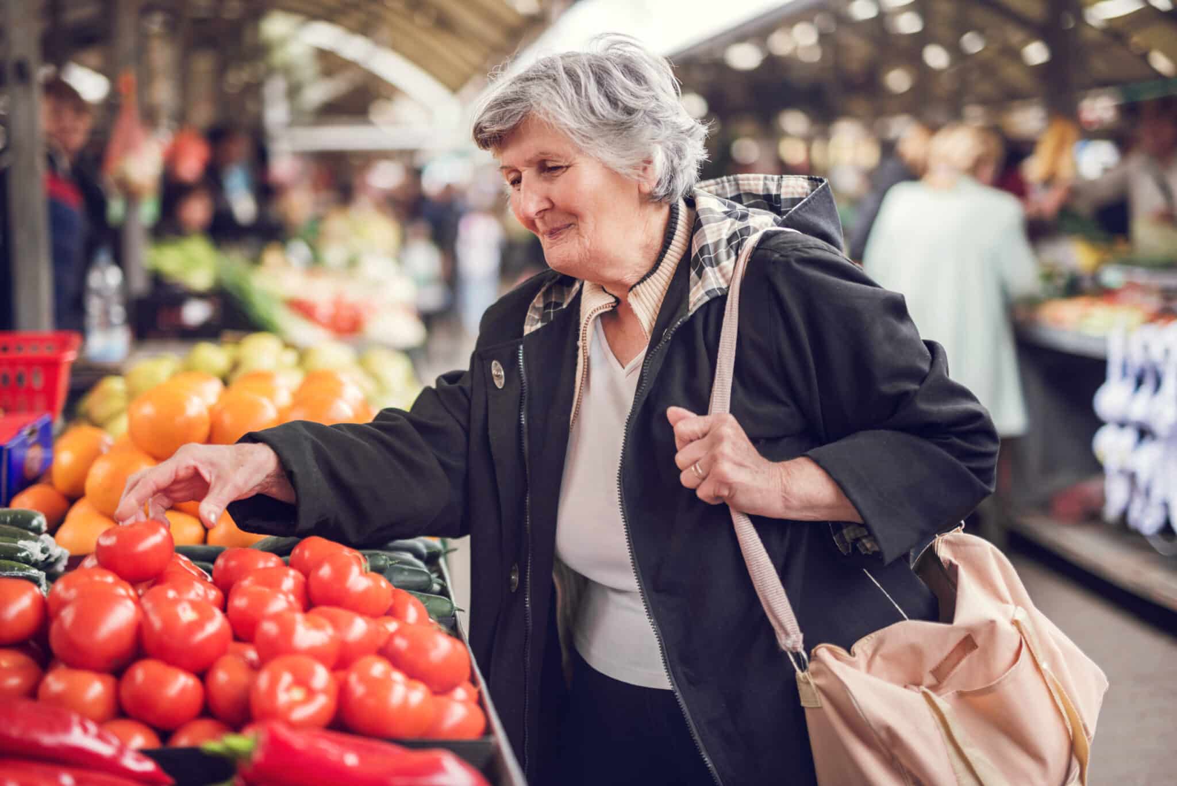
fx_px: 1635
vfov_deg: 27.0
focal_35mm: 50
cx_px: 588
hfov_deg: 39.6
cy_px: 393
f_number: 1.4
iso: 200
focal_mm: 50
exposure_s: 1/125
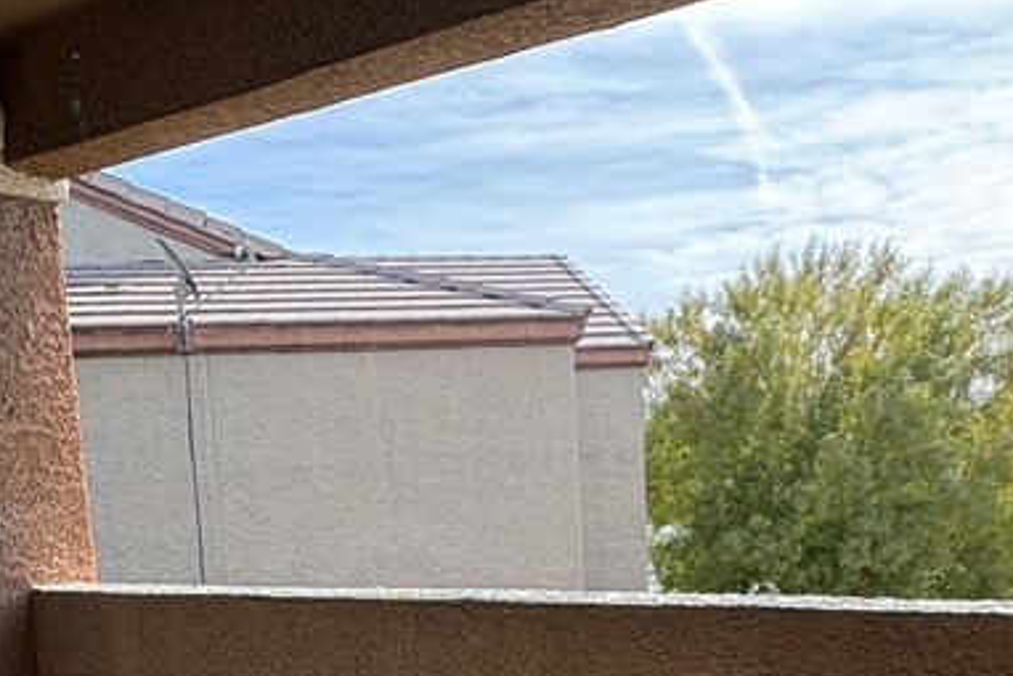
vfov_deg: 32.0
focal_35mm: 39
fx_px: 1098
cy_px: 652
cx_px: 461
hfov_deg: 49.5
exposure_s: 1/341
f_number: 2.2
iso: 64
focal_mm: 2.22
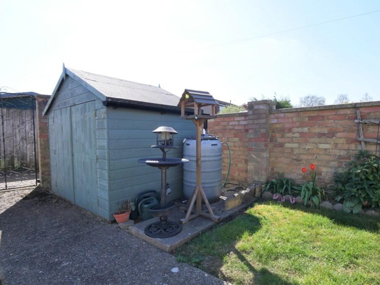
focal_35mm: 18
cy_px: 143
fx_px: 198
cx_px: 211
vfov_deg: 71.7
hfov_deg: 87.4
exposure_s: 1/320
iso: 200
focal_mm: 8
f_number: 6.3
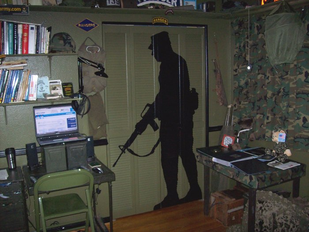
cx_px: 154
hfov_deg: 51.4
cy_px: 116
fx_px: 321
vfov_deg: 39.7
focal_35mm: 36
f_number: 2.7
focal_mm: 6
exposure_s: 1/64
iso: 200
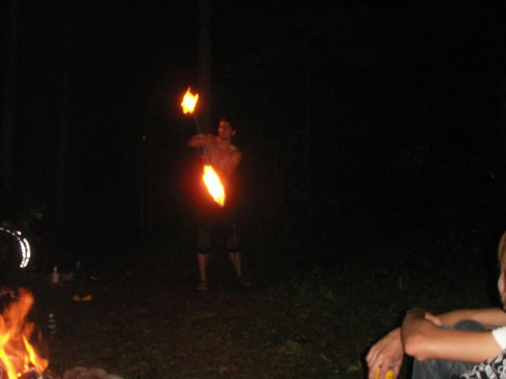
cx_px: 253
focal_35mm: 37
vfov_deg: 38.7
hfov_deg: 50.1
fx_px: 541
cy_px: 190
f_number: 3.5
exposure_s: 1/40
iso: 160
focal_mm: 7.7
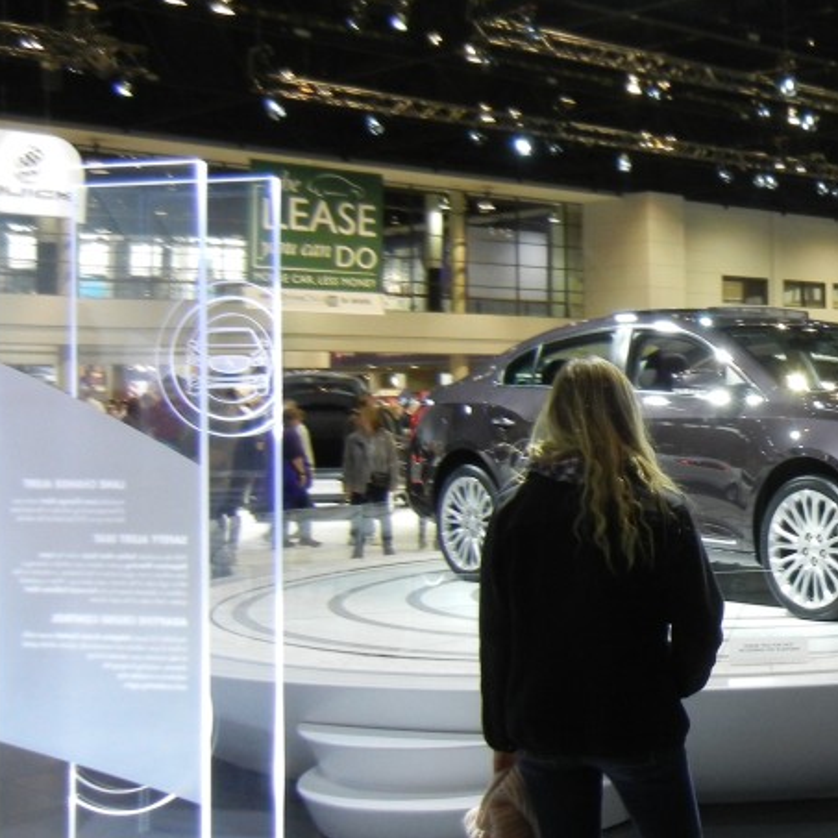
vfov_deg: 28.6
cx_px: 938
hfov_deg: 26.2
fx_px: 1643
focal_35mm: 60
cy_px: 366
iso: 384
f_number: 3.5
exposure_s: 1/60
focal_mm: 5.4
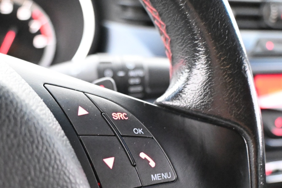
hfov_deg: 40.1
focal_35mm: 49
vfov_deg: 27.3
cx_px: 108
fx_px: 384
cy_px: 131
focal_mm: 20
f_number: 3.8
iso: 12800
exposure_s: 1/20
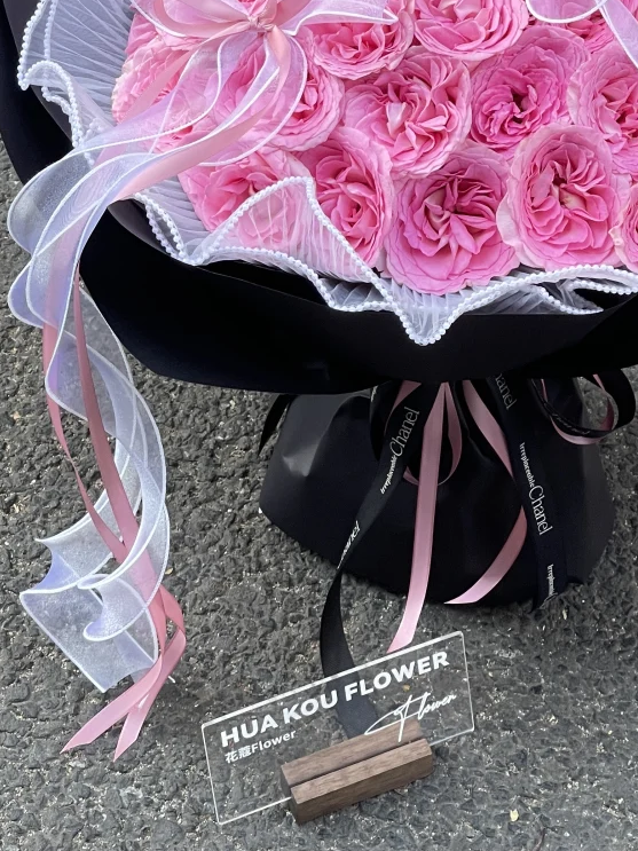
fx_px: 3048
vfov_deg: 15.7
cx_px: 399
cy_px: 60
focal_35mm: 124
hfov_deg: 11.9
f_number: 2.2
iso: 64
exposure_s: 1/99
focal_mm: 7.5
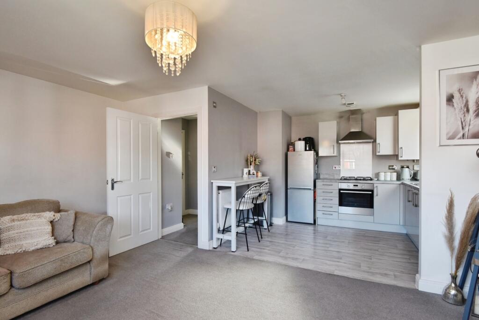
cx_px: 240
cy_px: 160
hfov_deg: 96.7
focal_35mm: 16
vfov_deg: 73.8
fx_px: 213
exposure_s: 1/40
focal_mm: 16
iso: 400
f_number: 7.1
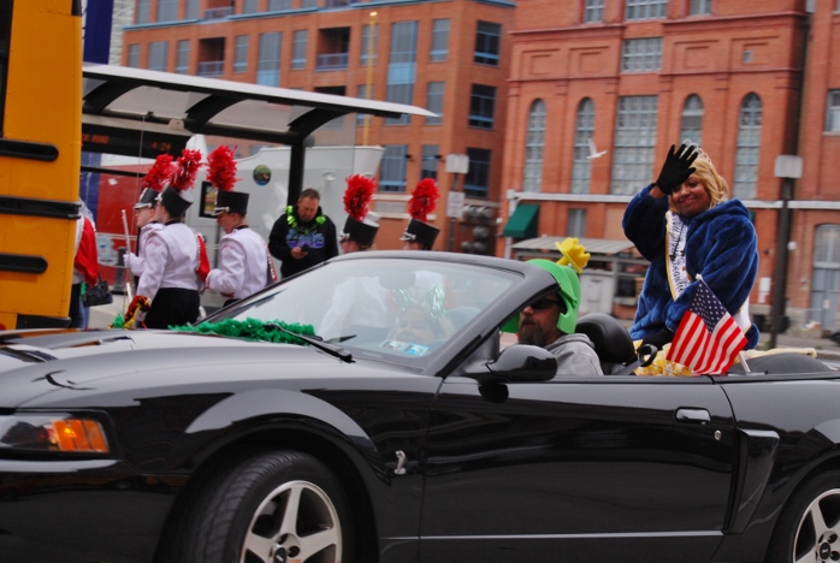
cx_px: 471
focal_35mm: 95
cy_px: 310
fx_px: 2210
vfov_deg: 14.5
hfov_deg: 21.5
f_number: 5.6
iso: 200
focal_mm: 55
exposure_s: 1/125
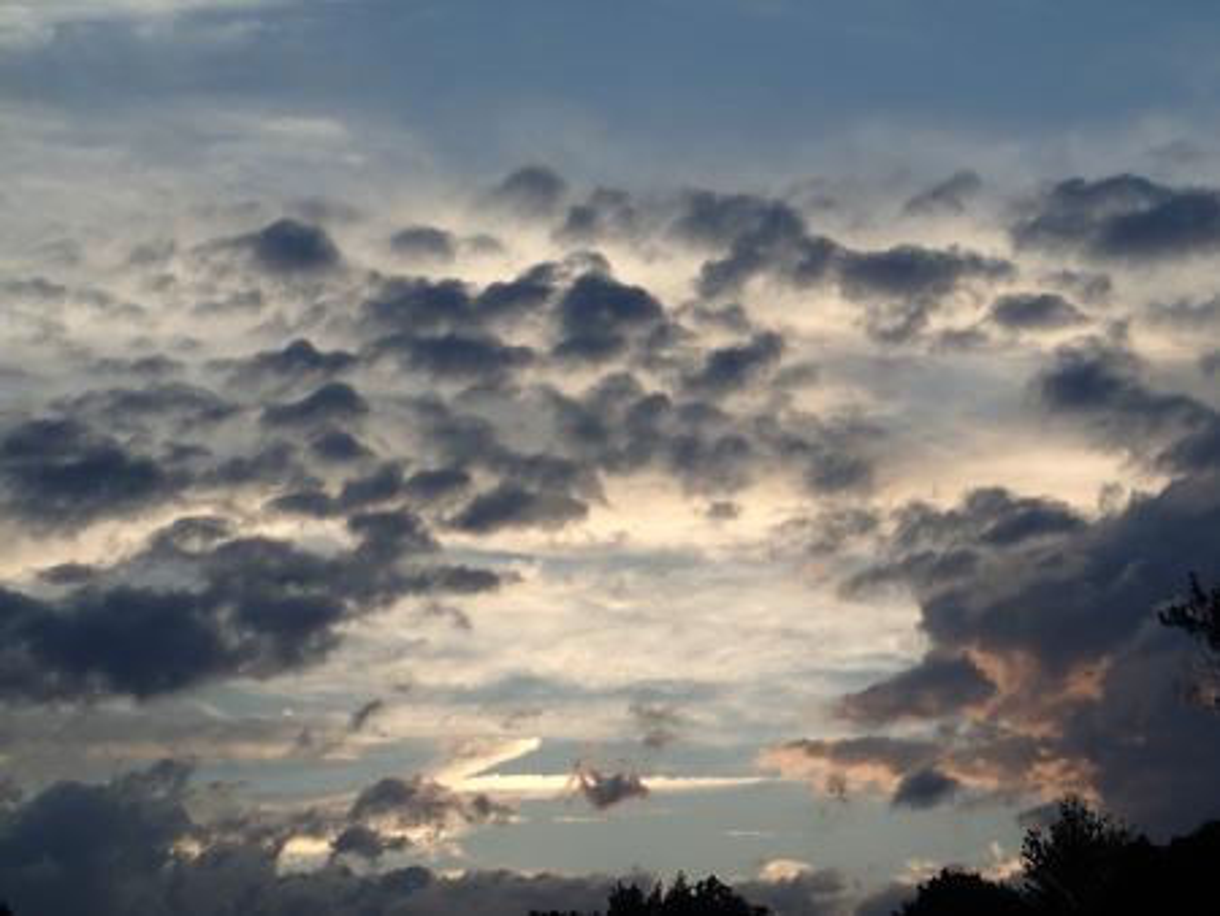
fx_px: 2821
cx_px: 610
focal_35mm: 80
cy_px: 458
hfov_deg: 24.4
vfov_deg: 18.5
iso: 100
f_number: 5.6
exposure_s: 1/250
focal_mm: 14.4
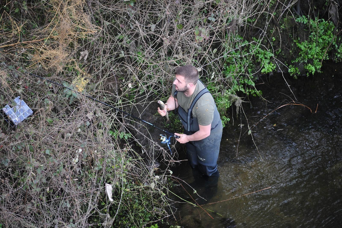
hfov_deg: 6.9
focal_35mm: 300
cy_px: 114
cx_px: 171
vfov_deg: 4.6
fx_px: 2848
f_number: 2.8
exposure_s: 1/500
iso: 500
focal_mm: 300
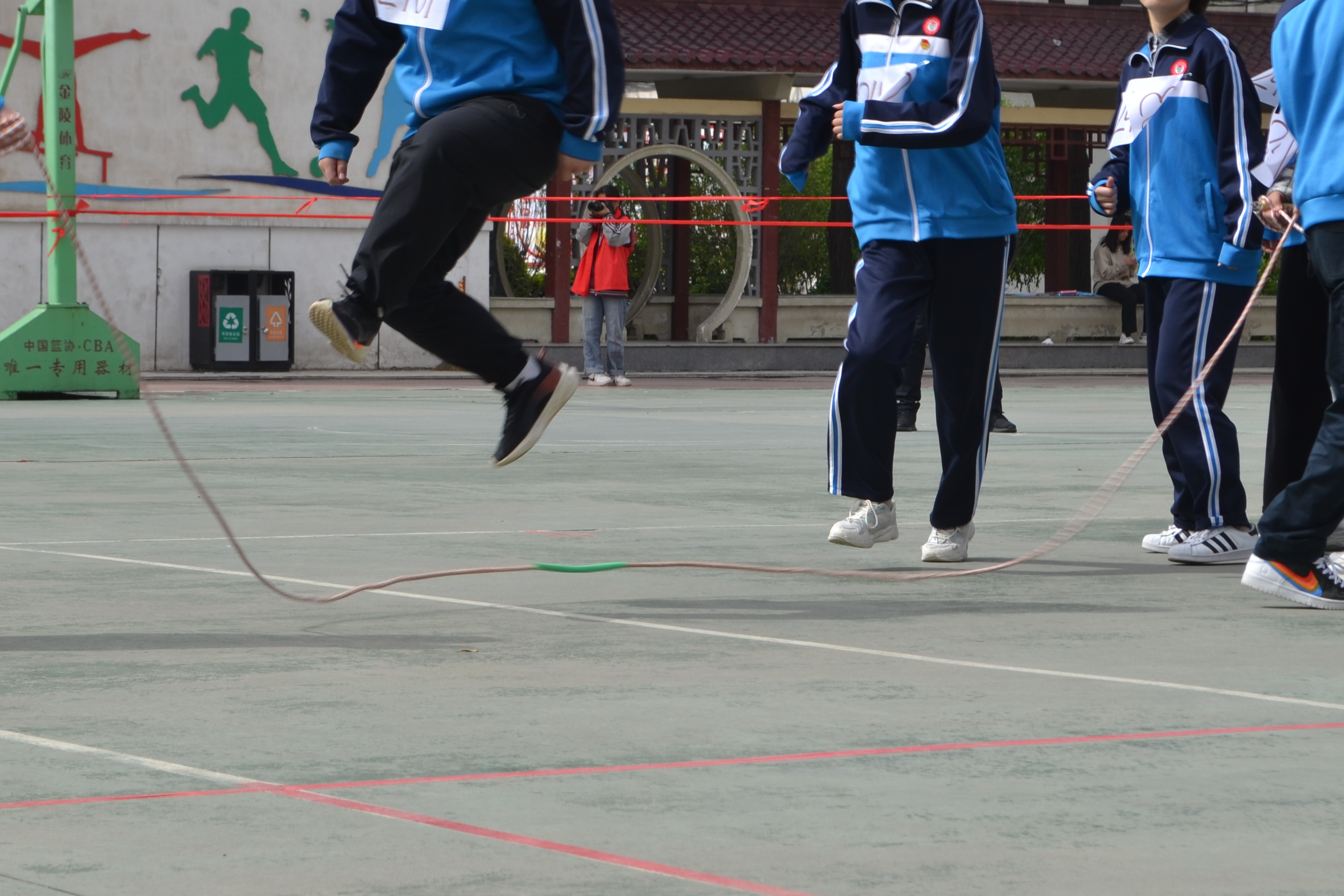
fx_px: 4555
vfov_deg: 11.2
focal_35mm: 122
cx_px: 544
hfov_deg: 16.8
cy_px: 163
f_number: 8
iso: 100
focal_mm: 48
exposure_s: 1/250
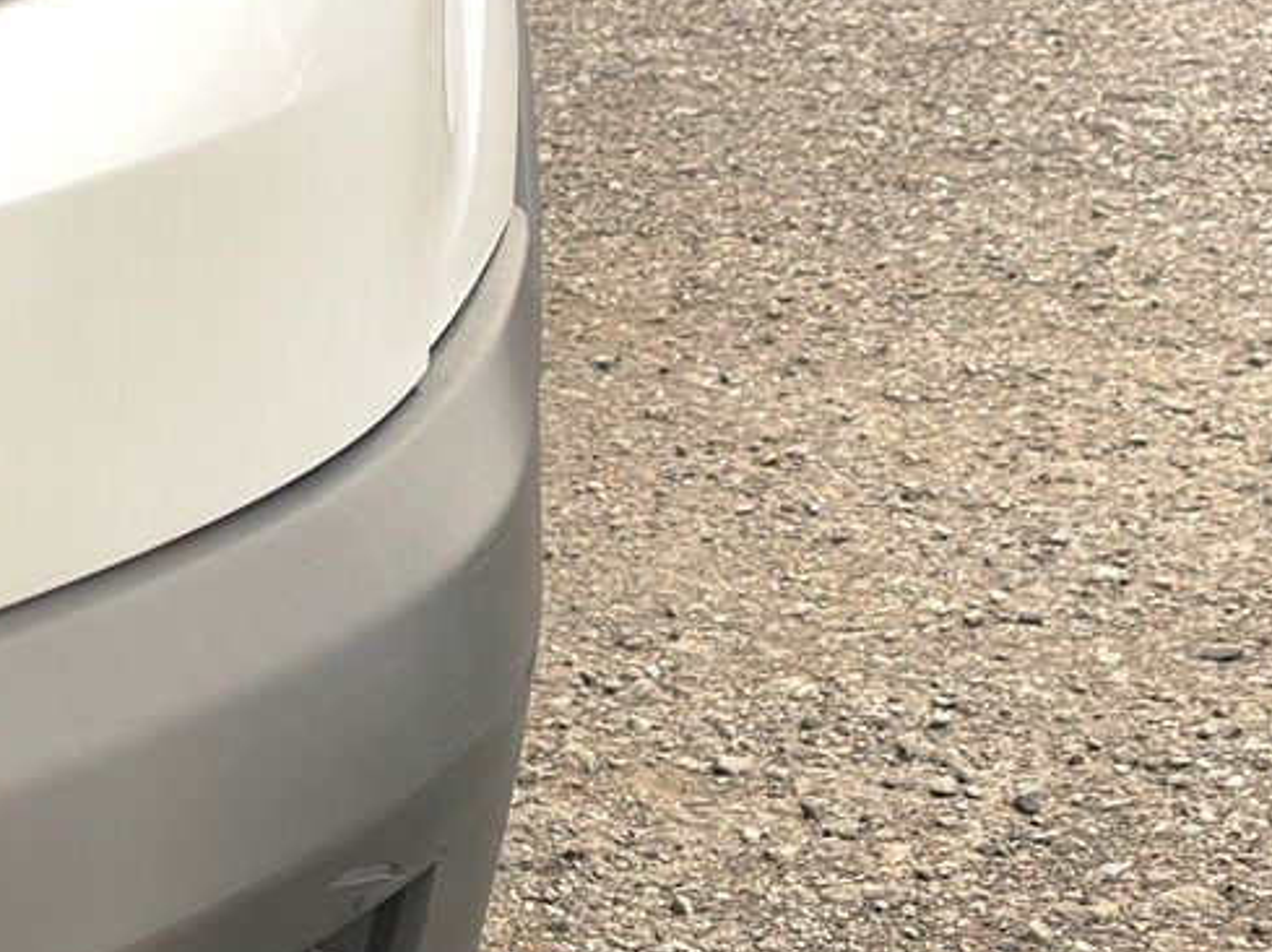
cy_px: 944
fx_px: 4002
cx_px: 10
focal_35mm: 109
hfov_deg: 17.6
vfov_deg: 13.4
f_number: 2
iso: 32
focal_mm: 6
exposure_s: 1/122
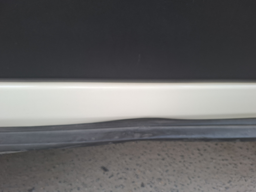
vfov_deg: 56.8
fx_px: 177
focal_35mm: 24
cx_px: 126
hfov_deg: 71.6
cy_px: 95
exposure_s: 1/100
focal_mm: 5.54
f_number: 1.8
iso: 125
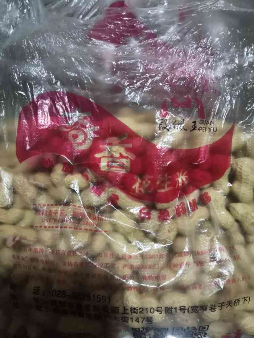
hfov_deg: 51.4
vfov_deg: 65.3
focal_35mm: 27
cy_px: 169
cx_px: 127
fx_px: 264
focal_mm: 3.81
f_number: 2.2
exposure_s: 1/16.7
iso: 1000
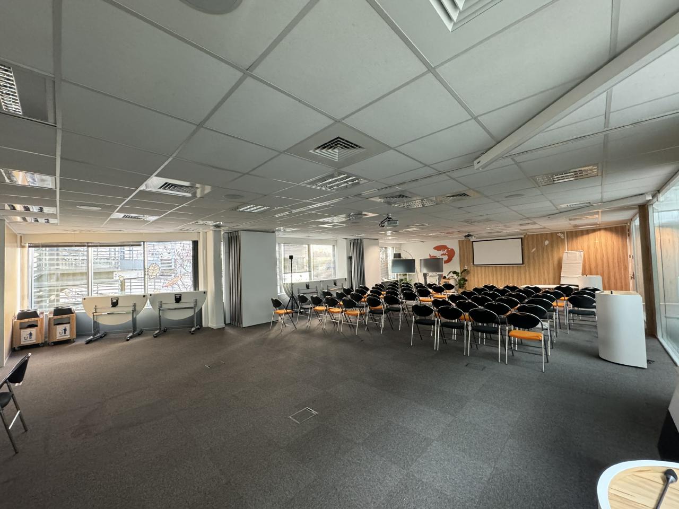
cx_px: 340
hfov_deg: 102.1
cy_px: 254
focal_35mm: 14
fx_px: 275
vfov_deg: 85.7
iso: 320
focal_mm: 2.22
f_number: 2.2
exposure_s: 1/68
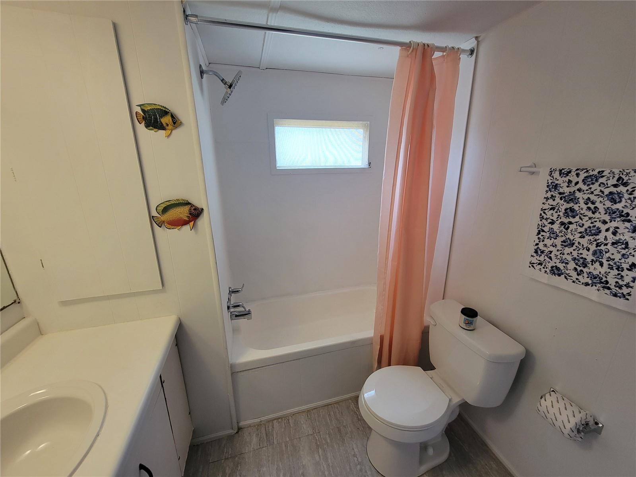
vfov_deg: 89.9
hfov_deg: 106.2
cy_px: 238
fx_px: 239
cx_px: 318
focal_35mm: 13
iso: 200
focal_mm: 2.2
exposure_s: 1/60
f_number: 2.2
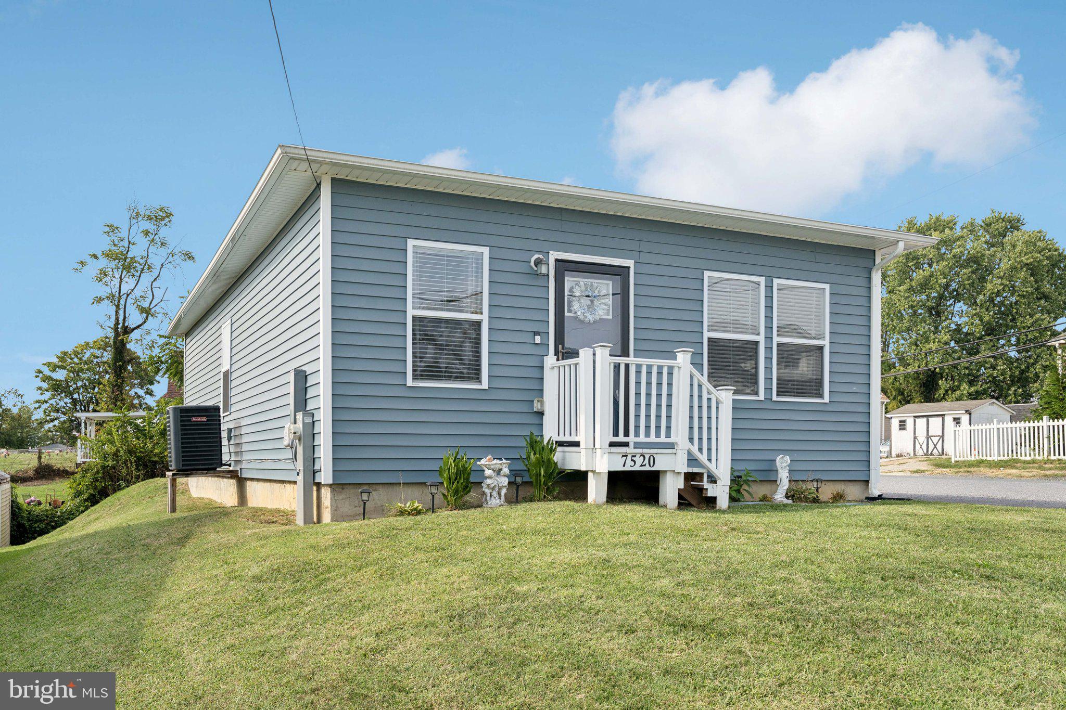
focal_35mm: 30
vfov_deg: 43.6
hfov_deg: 61.9
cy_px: 355
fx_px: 888
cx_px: 533
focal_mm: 30
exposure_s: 1/400
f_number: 8
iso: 200
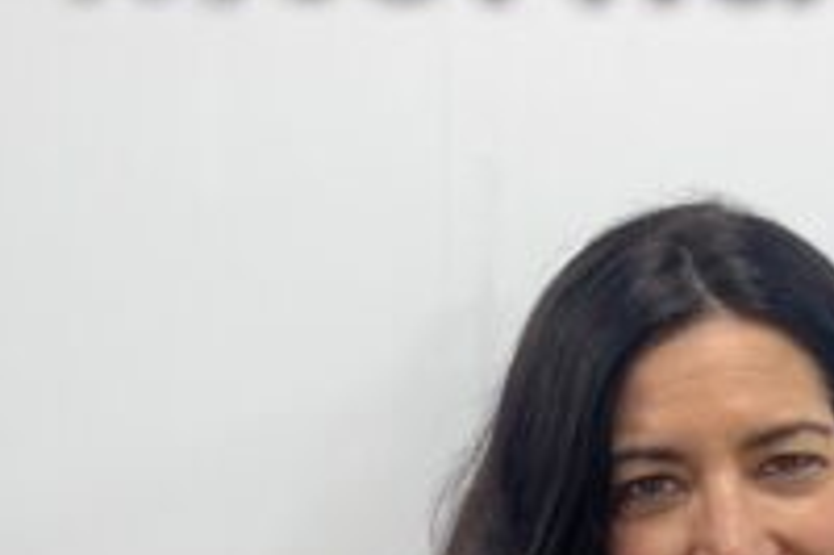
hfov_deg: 19.6
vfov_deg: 13.1
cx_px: 525
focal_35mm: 104
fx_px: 2407
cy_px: 413
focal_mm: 5.7
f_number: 1.5
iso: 40
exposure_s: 1/100
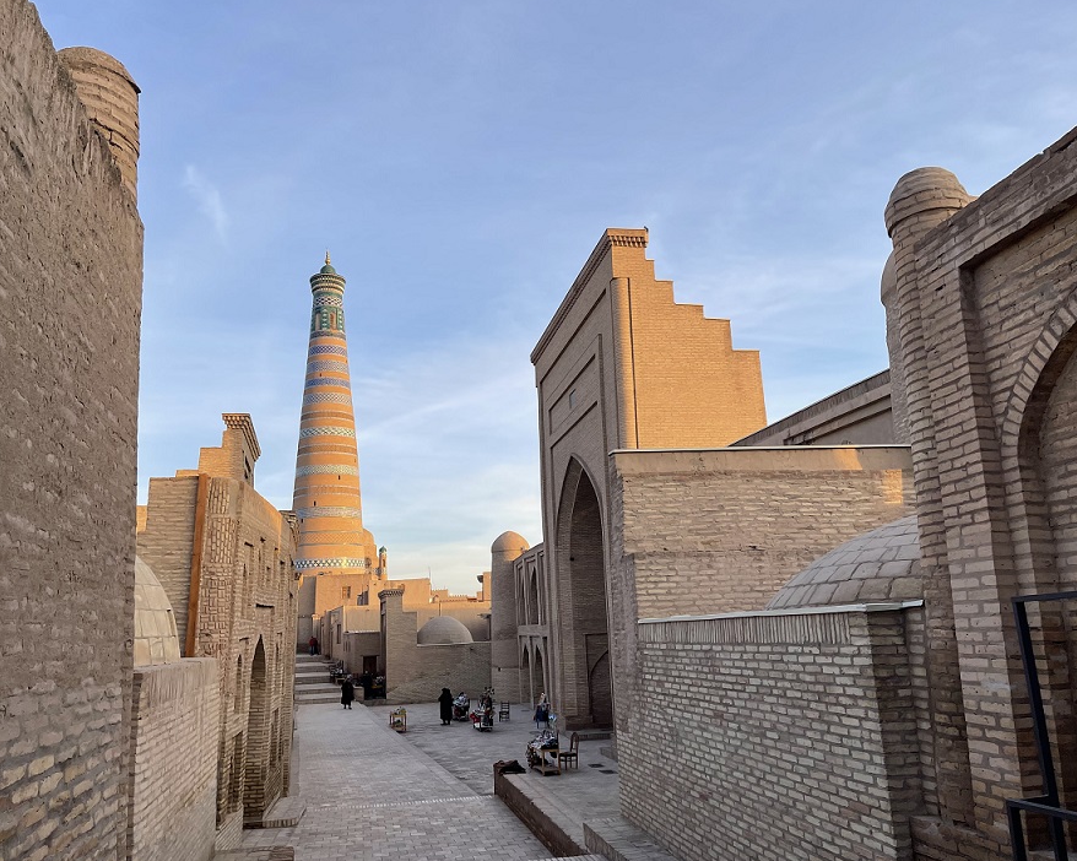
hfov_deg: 62.2
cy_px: 440
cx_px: 514
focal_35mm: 28
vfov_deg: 51.5
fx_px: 892
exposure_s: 1/726
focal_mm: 5.1
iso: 32
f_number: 1.6
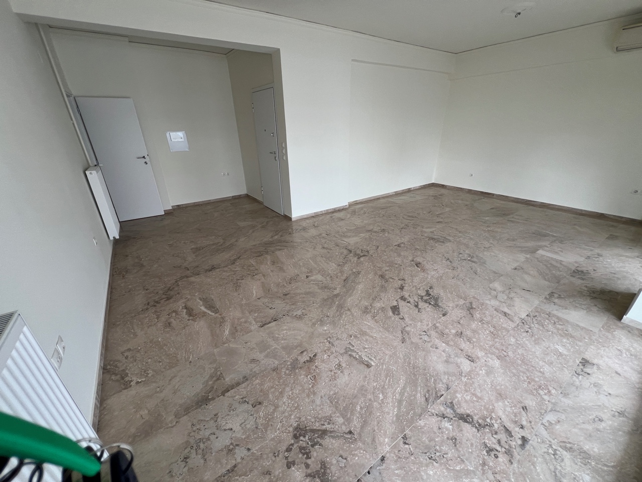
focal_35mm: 13
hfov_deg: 106.2
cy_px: 241
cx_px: 321
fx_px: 241
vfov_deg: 89.9
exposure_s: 1/99
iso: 50
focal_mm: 1.57
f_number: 1.8
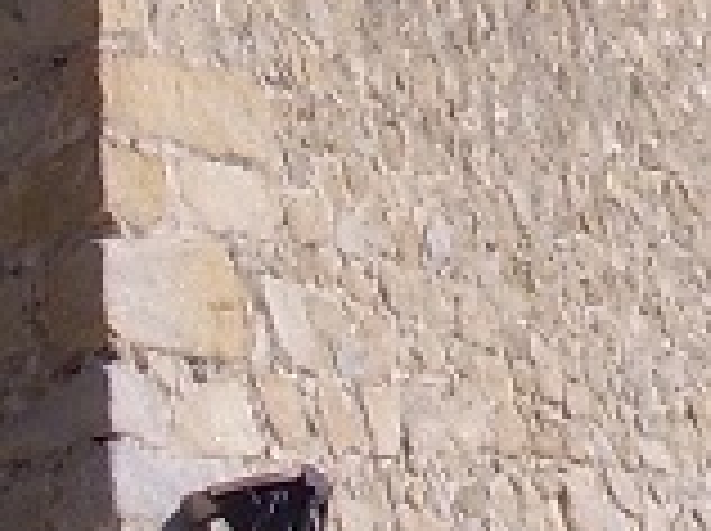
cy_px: -461
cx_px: 655
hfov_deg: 10.4
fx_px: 3897
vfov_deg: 7.5
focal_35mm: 190
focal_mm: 5.8
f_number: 4.1
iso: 71
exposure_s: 1/917
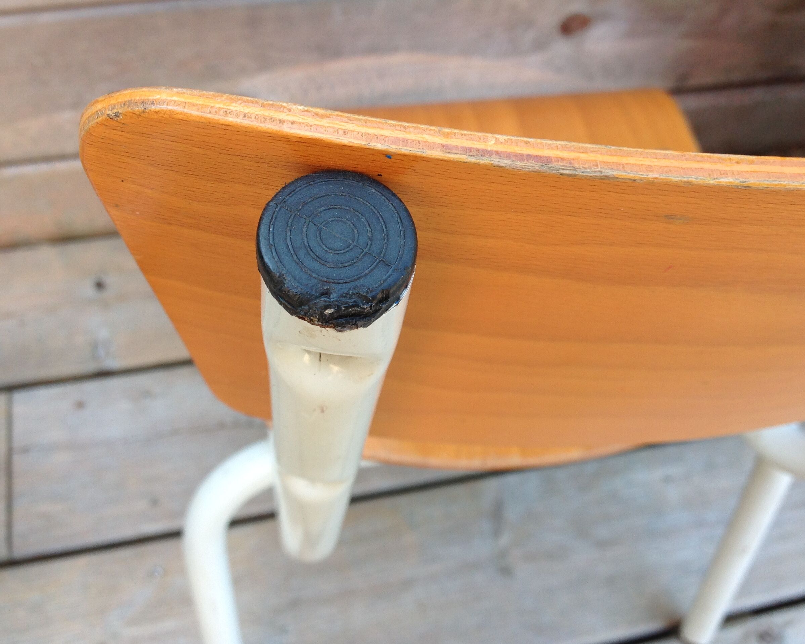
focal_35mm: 37
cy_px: 325
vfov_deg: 40.1
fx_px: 882
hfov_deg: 49.1
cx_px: 409
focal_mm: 4.28
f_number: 2.4
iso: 64
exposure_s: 1/120
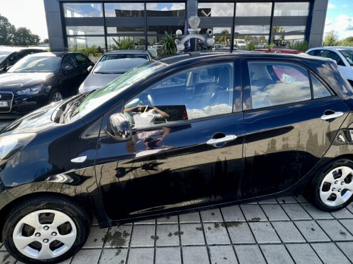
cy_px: 90
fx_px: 183
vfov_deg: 69.7
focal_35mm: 18
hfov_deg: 87.7
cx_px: 170
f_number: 1.8
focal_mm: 1.57
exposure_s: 1/214
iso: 32
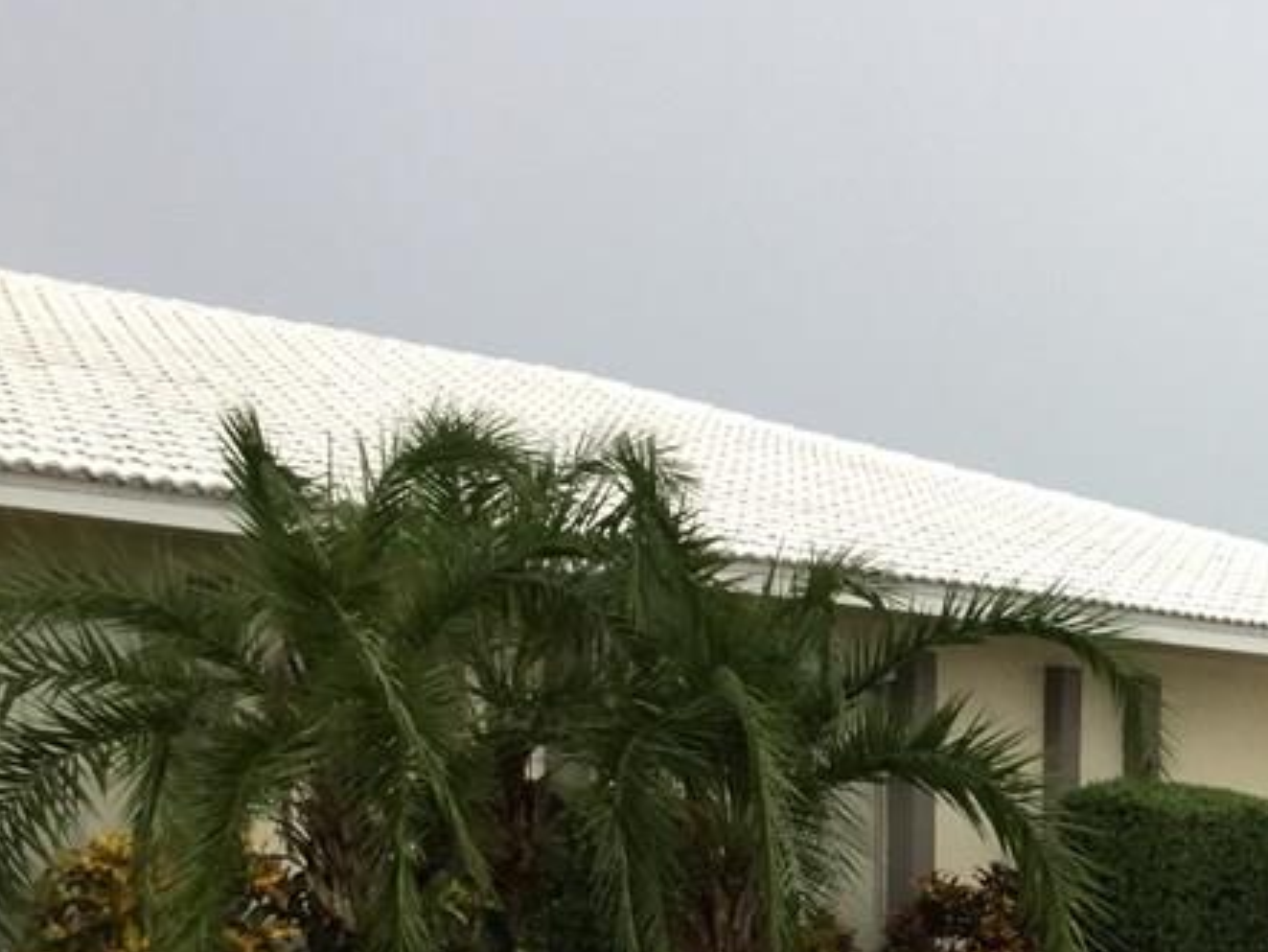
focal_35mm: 72
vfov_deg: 19.8
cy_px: 984
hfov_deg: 25.1
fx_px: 2638
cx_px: 1392
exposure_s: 1/40
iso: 25
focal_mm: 3.3
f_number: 2.4
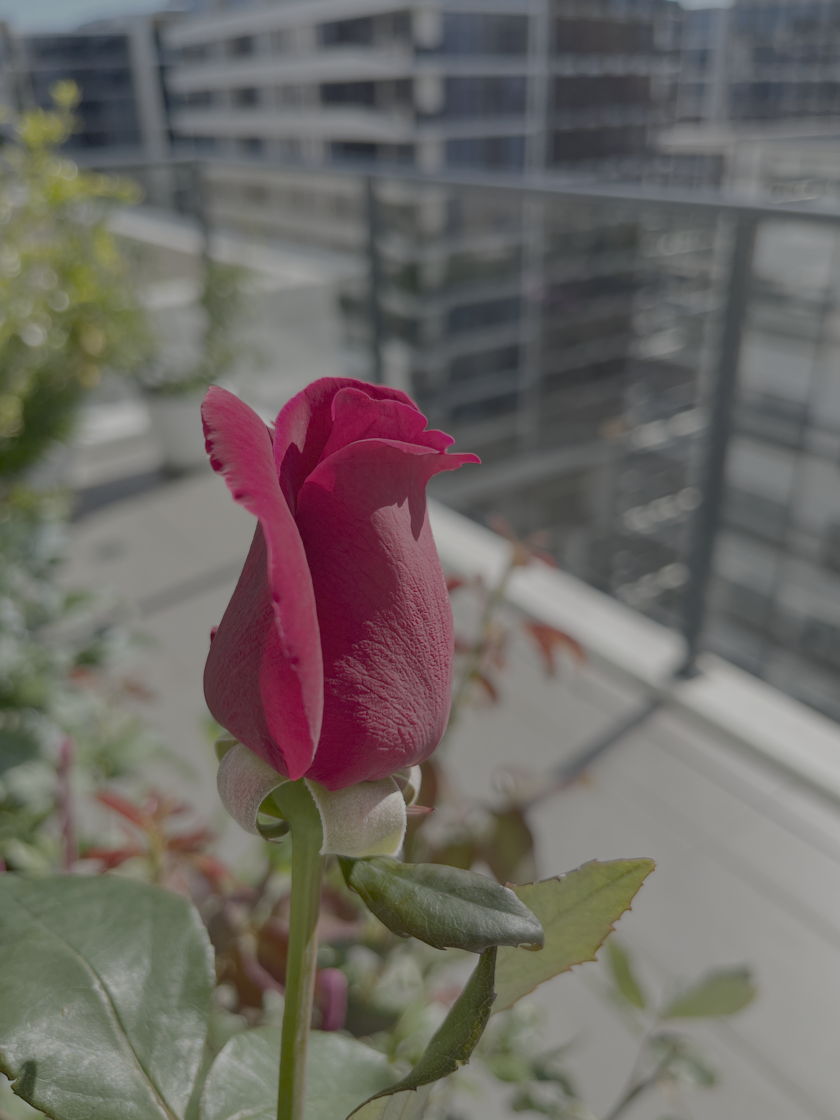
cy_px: 560
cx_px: 420
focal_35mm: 26
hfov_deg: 53.1
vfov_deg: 67.3
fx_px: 841
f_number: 1.6
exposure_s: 1/1992
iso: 50
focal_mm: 5.1
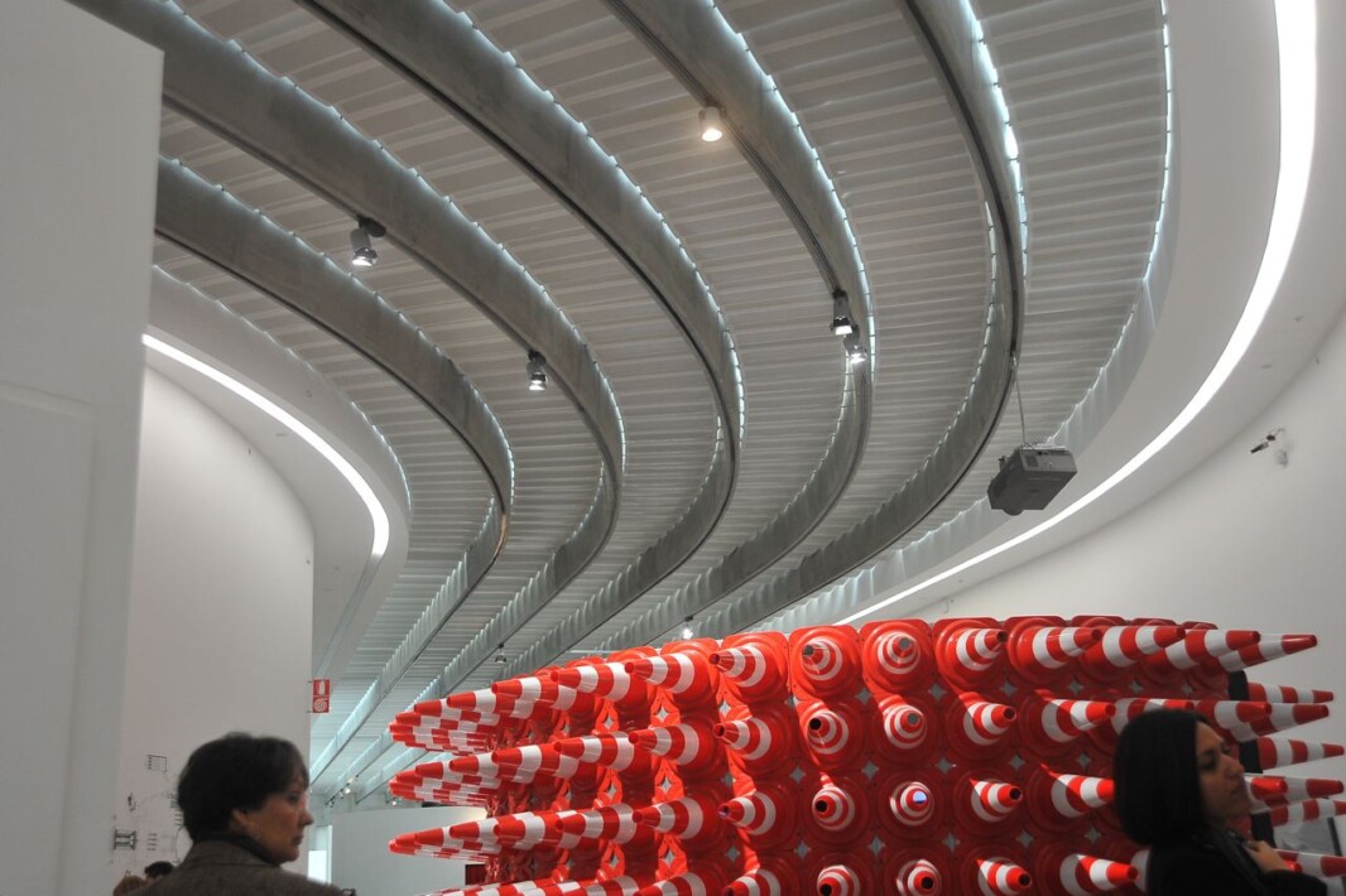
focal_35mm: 35
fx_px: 1308
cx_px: 673
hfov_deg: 54.4
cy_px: 448
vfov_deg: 37.8
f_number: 4.5
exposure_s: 1/80
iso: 1250
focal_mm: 35
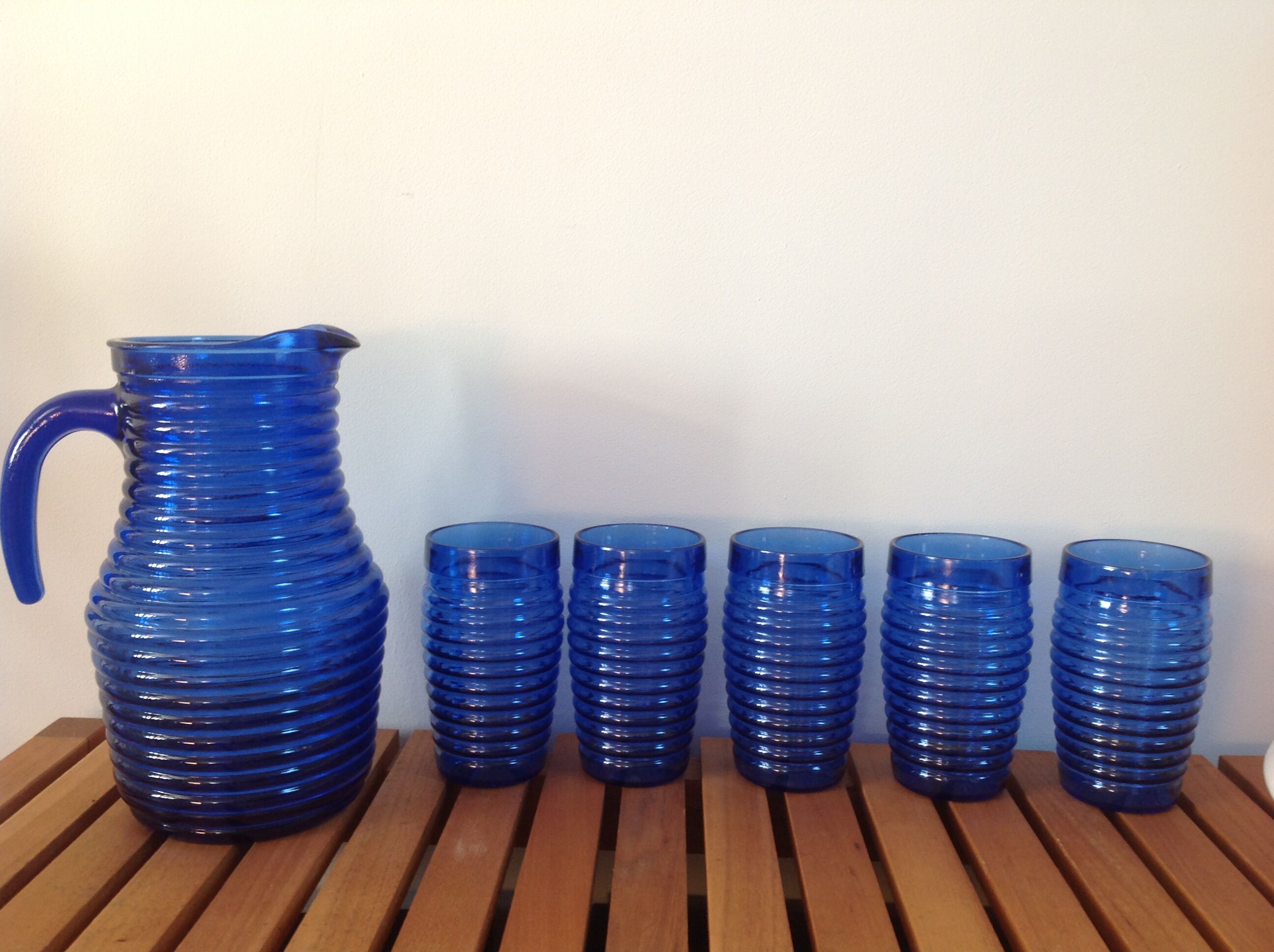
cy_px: 476
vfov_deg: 40.6
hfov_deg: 52.7
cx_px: 637
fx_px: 1286
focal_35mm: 35
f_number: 2.4
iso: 50
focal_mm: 4.28
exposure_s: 1/15
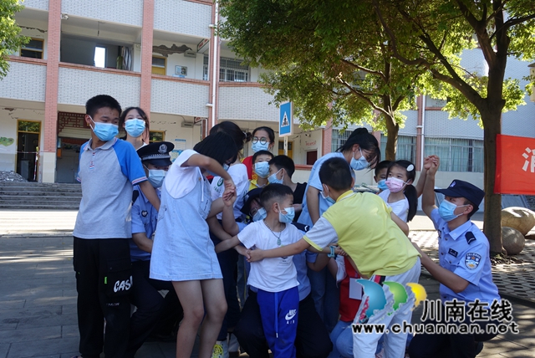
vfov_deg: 43.7
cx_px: 268
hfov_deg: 61.9
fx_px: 446
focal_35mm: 30
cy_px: 179
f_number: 5
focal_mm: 11.12
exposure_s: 1/80
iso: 125
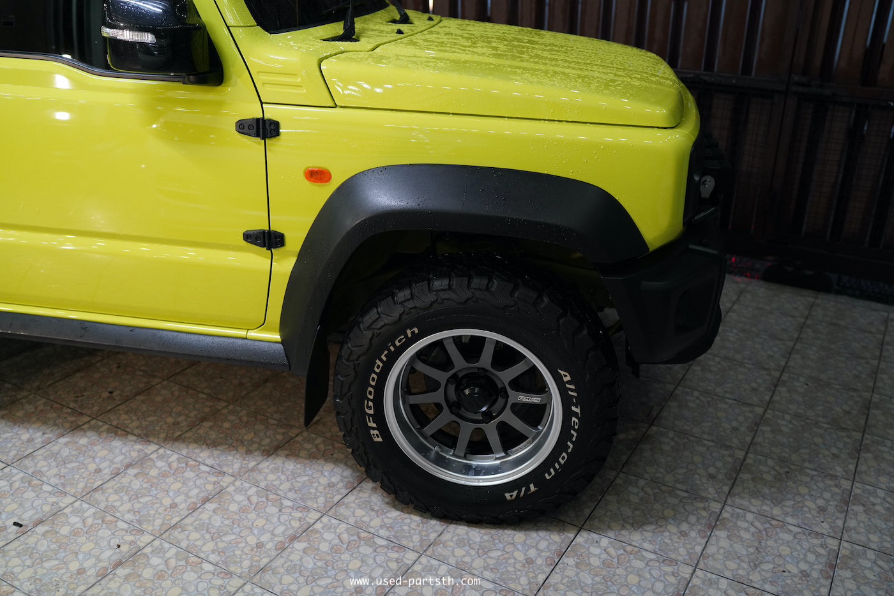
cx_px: 447
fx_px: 869
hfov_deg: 54.4
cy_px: 298
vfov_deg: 37.9
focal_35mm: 35
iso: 1600
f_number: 2.8
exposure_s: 1/40
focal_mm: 35
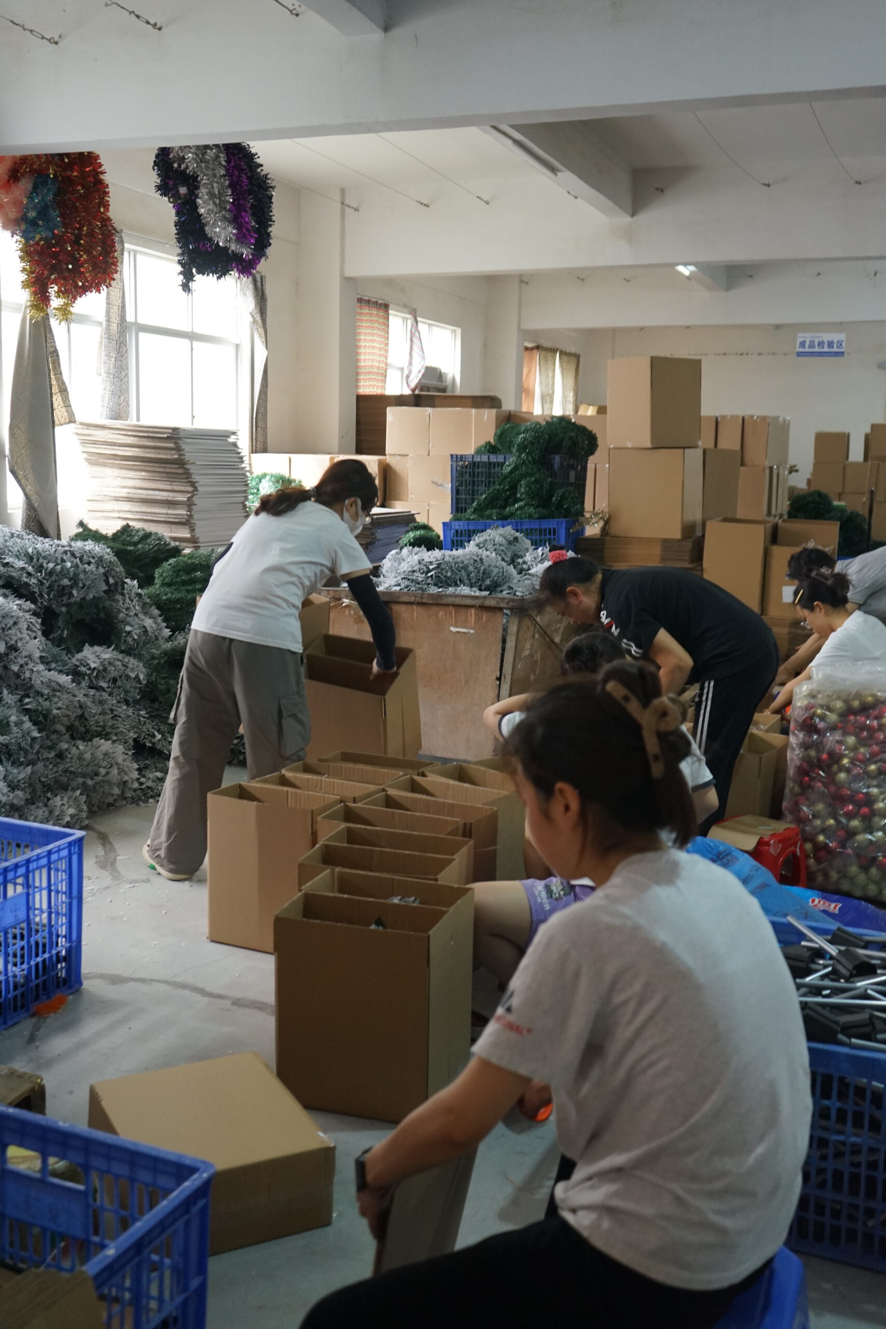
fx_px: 1329
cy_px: 664
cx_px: 443
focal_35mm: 36
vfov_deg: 53.1
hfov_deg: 36.9
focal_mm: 36
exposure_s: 1/160
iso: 1600
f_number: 4
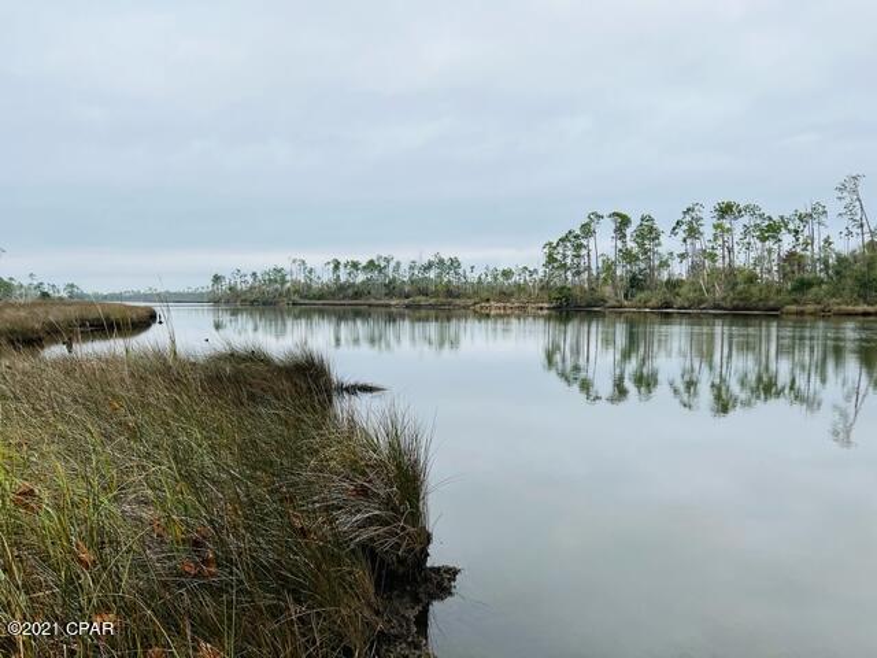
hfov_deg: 67.3
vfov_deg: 53.1
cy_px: 329
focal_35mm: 26
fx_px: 659
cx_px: 438
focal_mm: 5.7
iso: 50
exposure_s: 1/3356
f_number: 1.5
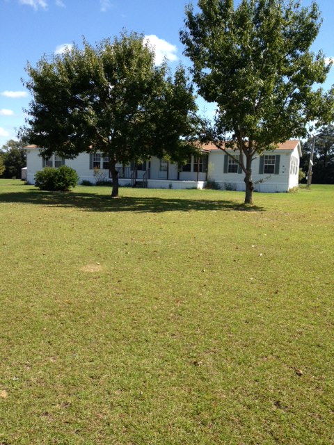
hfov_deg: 40.7
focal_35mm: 35
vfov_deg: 52.6
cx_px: 167
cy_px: 222
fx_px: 450
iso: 50
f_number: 2.4
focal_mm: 4.28
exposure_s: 1/986
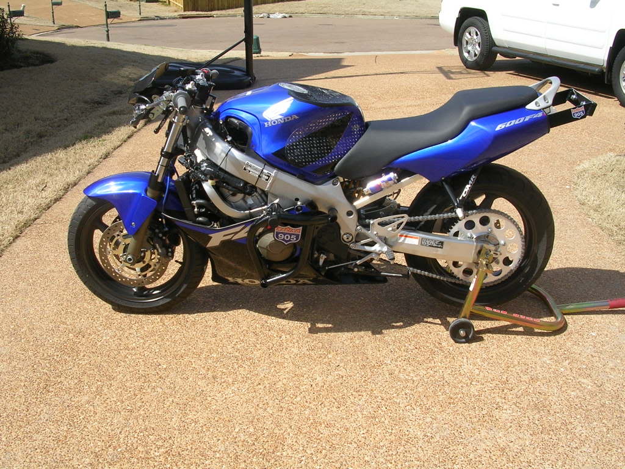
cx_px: 312
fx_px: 686
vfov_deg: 37.7
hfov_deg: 49.0
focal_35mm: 38
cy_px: 234
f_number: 5.6
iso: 50
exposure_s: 1/252
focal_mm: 5.8
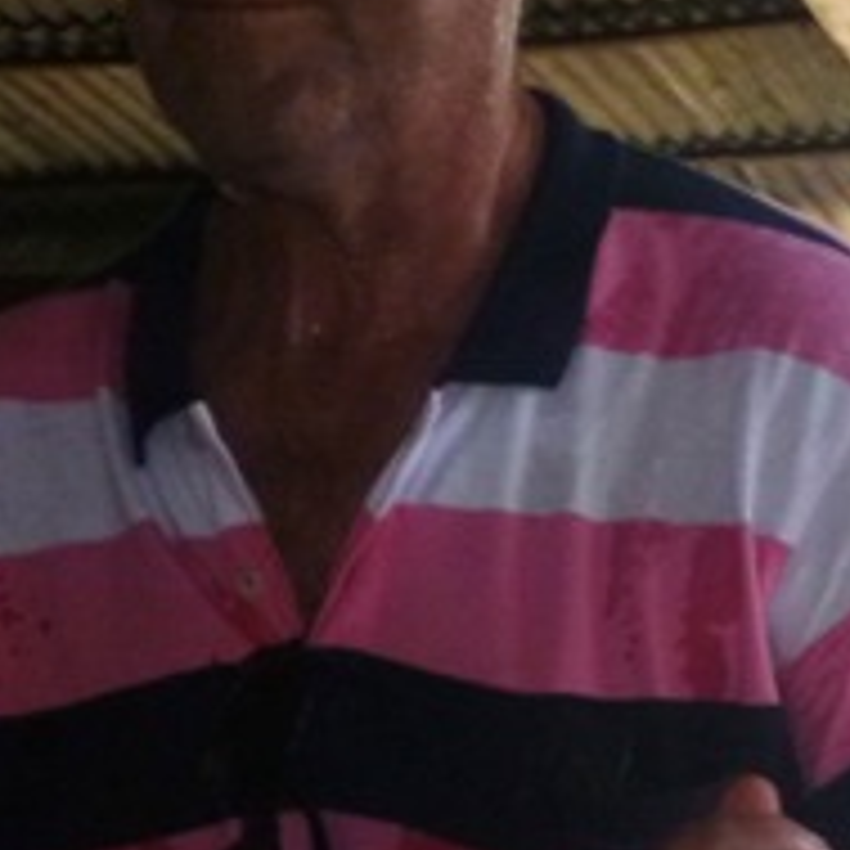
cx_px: 1219
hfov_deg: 9.1
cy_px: 747
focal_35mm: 189
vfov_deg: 9.2
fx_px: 5251
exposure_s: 1/125
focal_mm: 11.2
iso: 250
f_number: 4.7
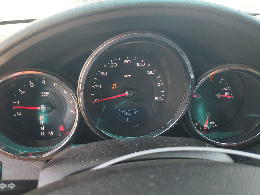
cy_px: 98
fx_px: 195
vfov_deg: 53.1
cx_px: 130
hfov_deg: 67.3
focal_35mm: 26
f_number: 1.5
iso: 57
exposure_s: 1/120
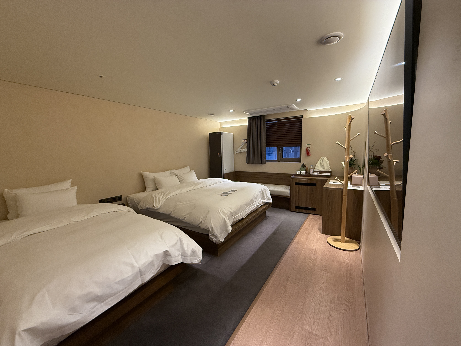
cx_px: 230
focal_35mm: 14
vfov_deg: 85.7
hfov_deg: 102.1
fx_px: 186
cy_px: 173
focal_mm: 2.22
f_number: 2.2
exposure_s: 1/120
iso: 320
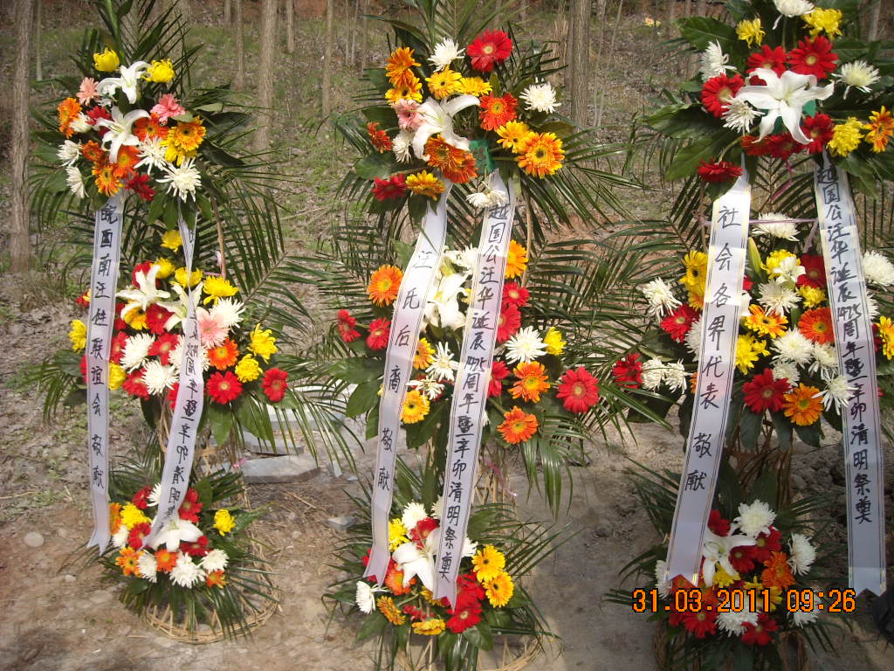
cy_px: 336
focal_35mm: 35
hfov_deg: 52.6
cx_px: 447
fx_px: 904
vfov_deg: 40.7
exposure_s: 1/192
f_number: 5.6
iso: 64
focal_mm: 5.7
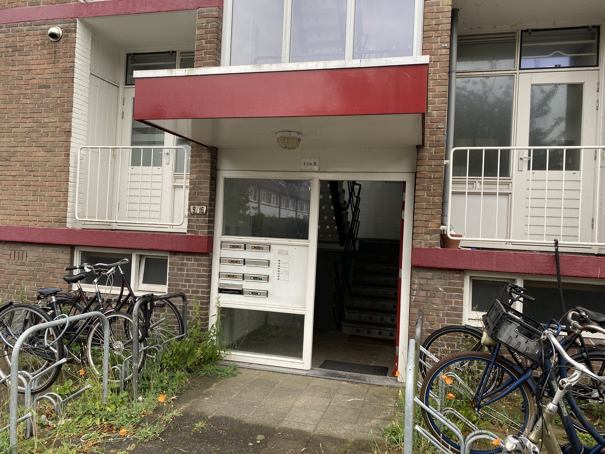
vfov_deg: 53.1
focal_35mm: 26
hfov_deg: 67.3
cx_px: 302
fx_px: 454
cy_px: 227
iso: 50
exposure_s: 1/122
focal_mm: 4.25
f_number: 1.8
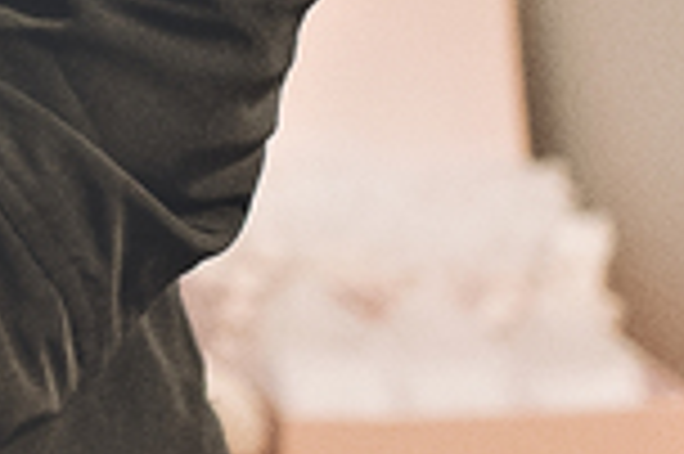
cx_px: -1300
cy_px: -733
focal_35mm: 276
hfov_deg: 6.8
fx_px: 5238
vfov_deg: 4.8
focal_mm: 35
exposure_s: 1/125
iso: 2500
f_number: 2.2
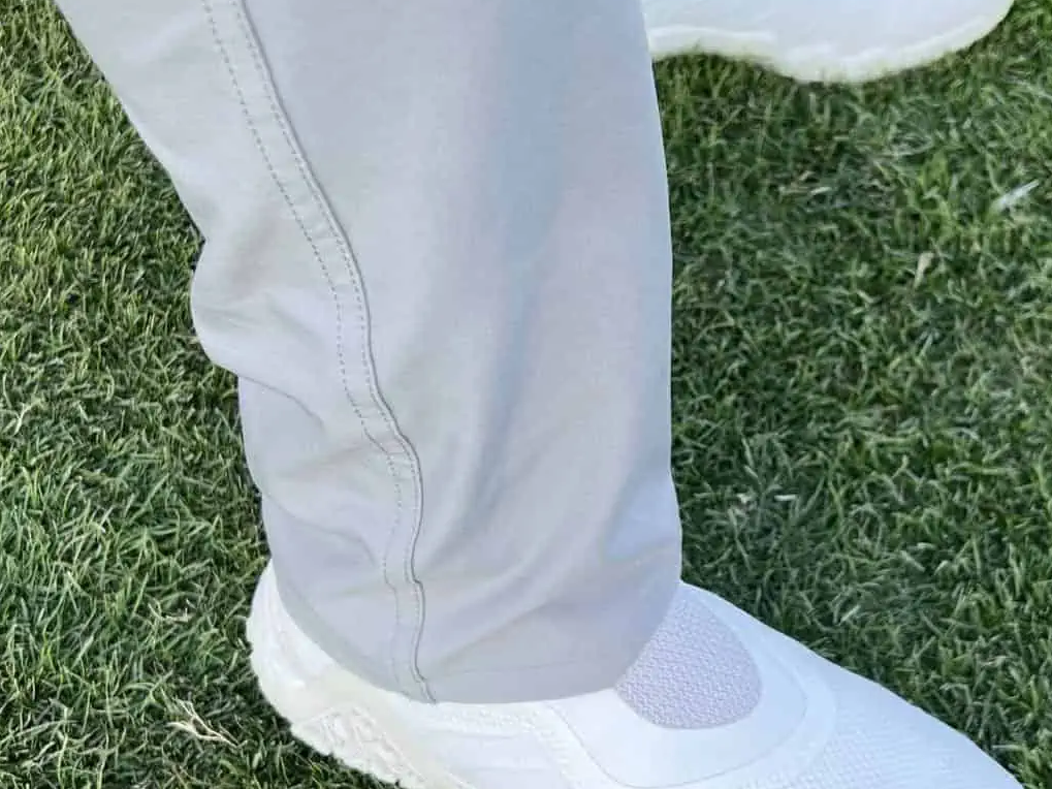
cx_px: 708
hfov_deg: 38.4
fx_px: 1489
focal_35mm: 49
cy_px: 418
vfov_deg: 29.7
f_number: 1.5
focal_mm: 5.7
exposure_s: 1/208
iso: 40
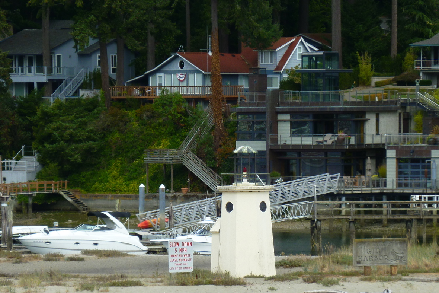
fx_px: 3439
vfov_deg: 4.9
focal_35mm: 282
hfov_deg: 7.3
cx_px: 231
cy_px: 178
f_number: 5.9
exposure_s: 1/160
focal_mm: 36
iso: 80
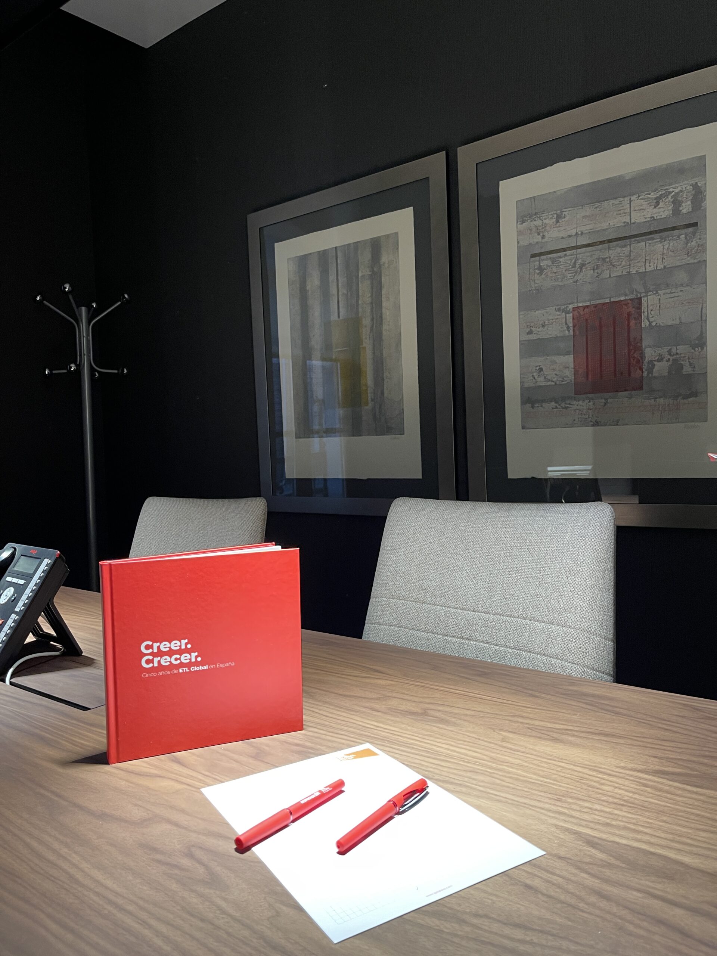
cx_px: 358
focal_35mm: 26
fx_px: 718
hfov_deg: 53.1
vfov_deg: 67.3
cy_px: 478
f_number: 1.6
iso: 160
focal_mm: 5.1
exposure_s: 1/60
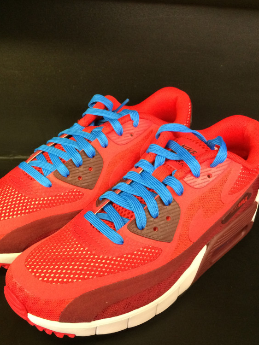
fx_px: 409
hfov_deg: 35.1
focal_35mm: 41
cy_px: 202
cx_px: 110
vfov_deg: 45.6
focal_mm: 4.12
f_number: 2.2
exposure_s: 1/30
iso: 250
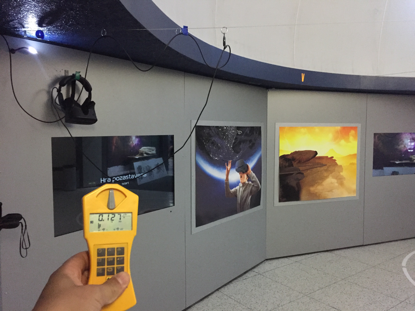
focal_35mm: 29
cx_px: 208
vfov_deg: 48.2
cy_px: 156
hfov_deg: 61.7
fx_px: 348
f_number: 2.2
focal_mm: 4.15
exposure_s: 1/17
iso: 400
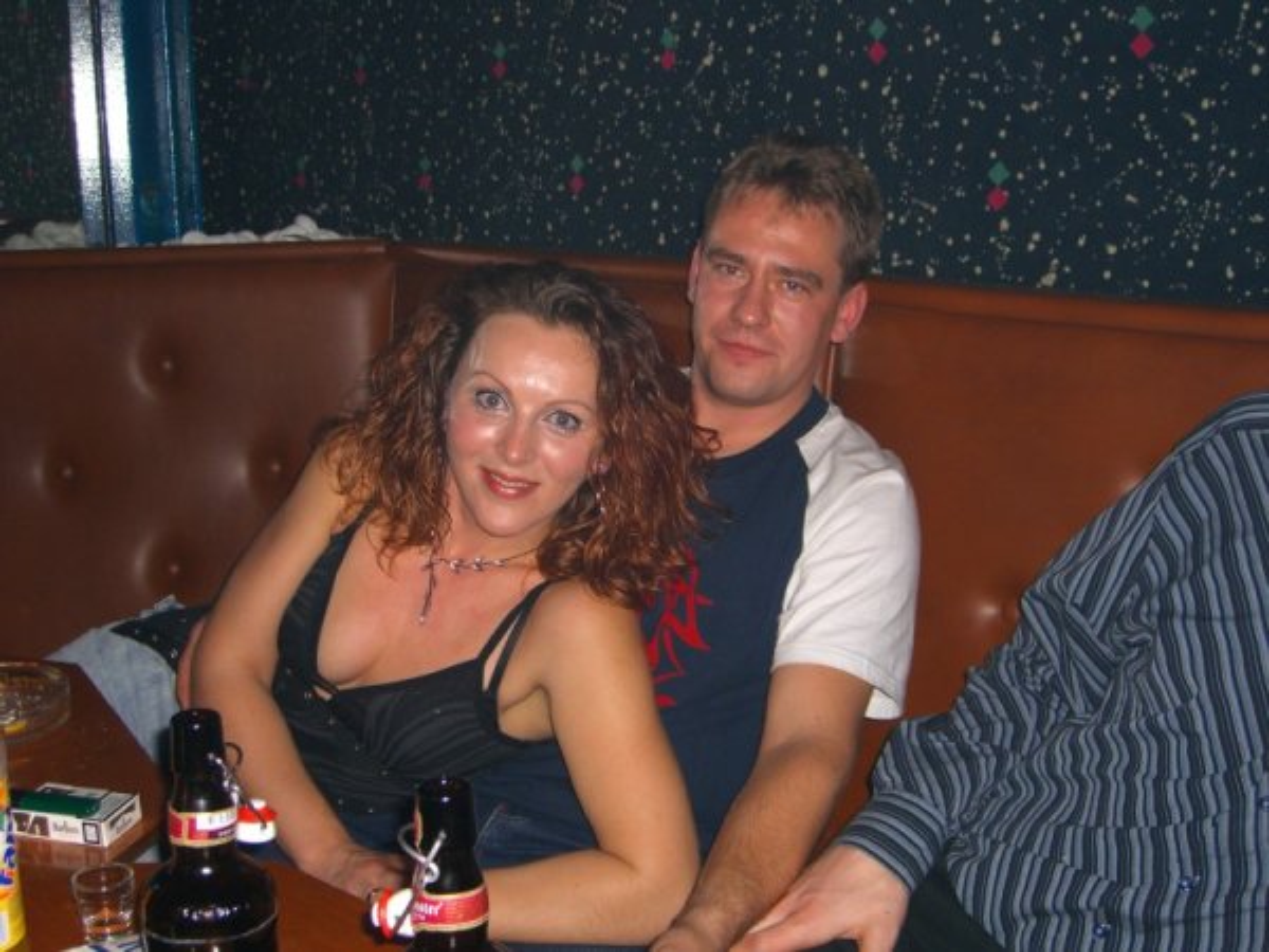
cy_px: 476
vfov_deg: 31.5
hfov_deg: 41.2
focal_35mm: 46
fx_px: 1686
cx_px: 634
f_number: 3.1
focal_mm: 9.5
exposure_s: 1/60
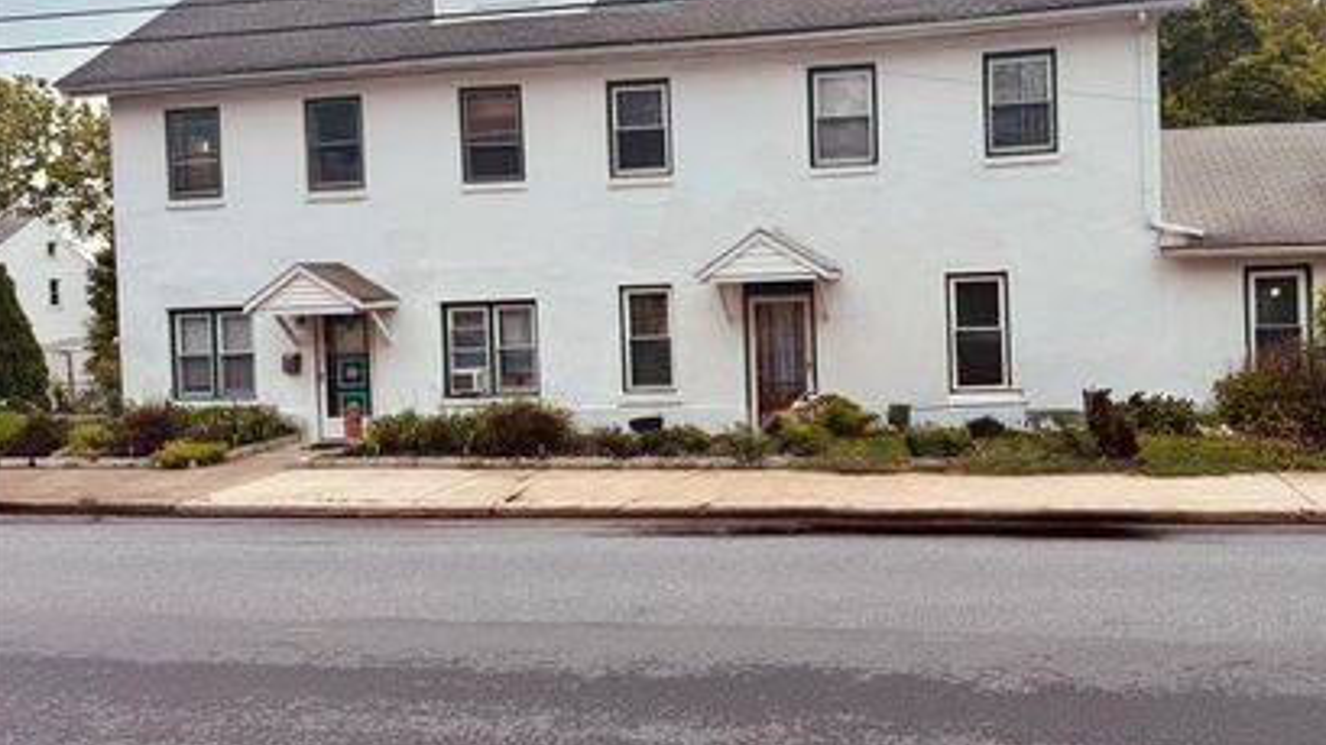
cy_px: 296
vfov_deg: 36.5
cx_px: 794
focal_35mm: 32
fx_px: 1125
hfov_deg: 60.5
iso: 80
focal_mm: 6.76
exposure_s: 1/3096
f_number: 1.78
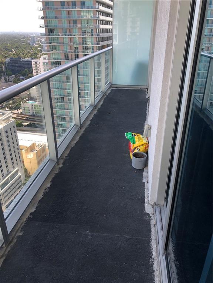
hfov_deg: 49.7
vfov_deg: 63.4
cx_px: 106
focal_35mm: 28
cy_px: 142
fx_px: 230
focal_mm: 3.99
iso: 20
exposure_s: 1/176
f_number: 1.8
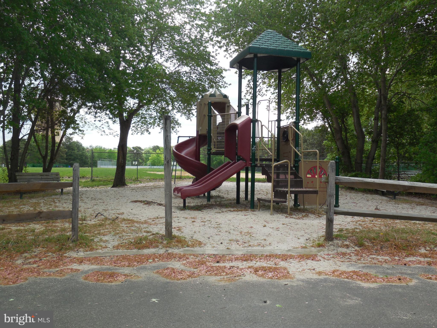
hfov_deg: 54.0
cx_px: 218
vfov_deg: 41.8
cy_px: 164
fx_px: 429
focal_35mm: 34
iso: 125
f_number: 3.9
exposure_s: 1/400
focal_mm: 6
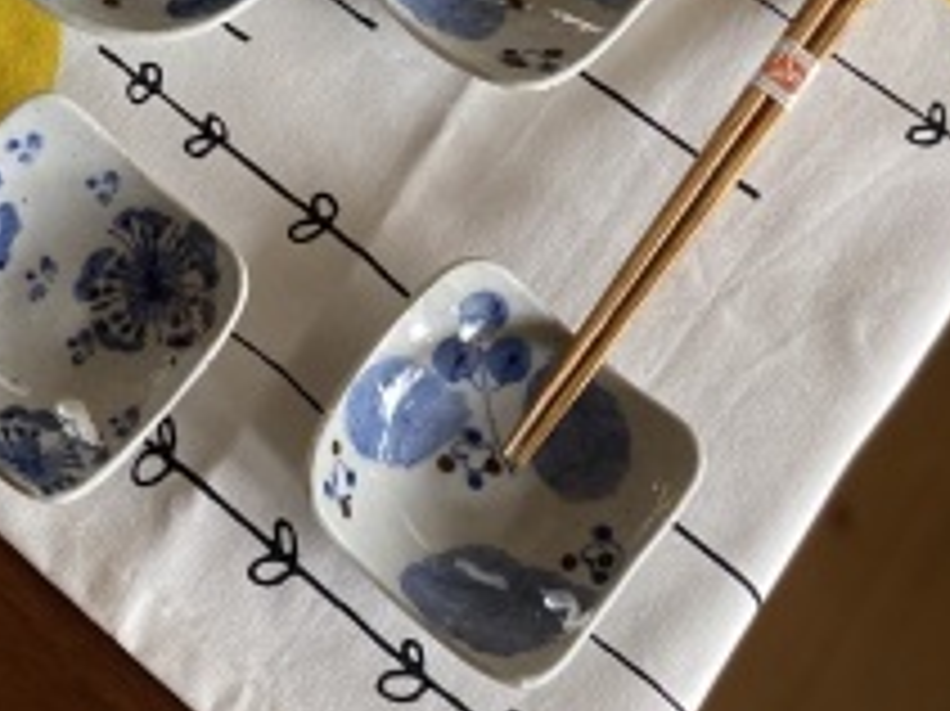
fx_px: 1755
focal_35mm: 64
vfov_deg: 21.8
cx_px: 18
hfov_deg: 28.6
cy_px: -54
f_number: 1.8
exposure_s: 1/60
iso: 250
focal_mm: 4.25
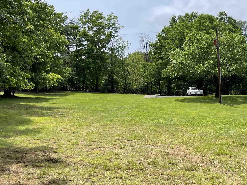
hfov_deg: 42.8
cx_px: 177
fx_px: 307
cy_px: 106
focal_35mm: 43
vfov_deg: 33.5
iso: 32
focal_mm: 5.1
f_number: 1.6
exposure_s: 1/2786
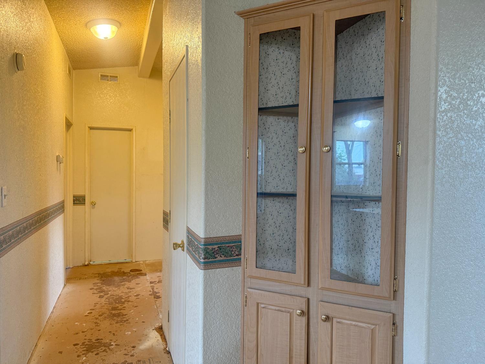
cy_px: 182
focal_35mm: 24
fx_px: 336
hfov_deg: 71.6
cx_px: 242
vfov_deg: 56.8
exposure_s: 1/60
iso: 250
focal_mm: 6.76
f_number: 1.78
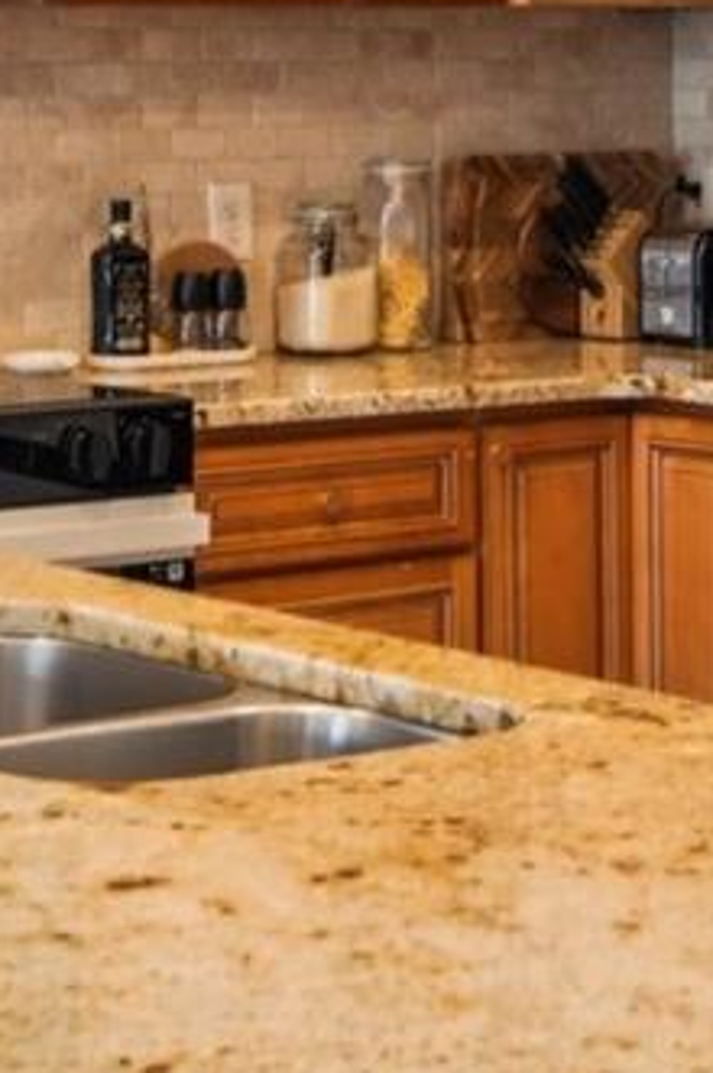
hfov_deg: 11.3
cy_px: 68
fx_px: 3602
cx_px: 483
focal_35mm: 121
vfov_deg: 16.7
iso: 400
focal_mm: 25
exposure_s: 1/8
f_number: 8
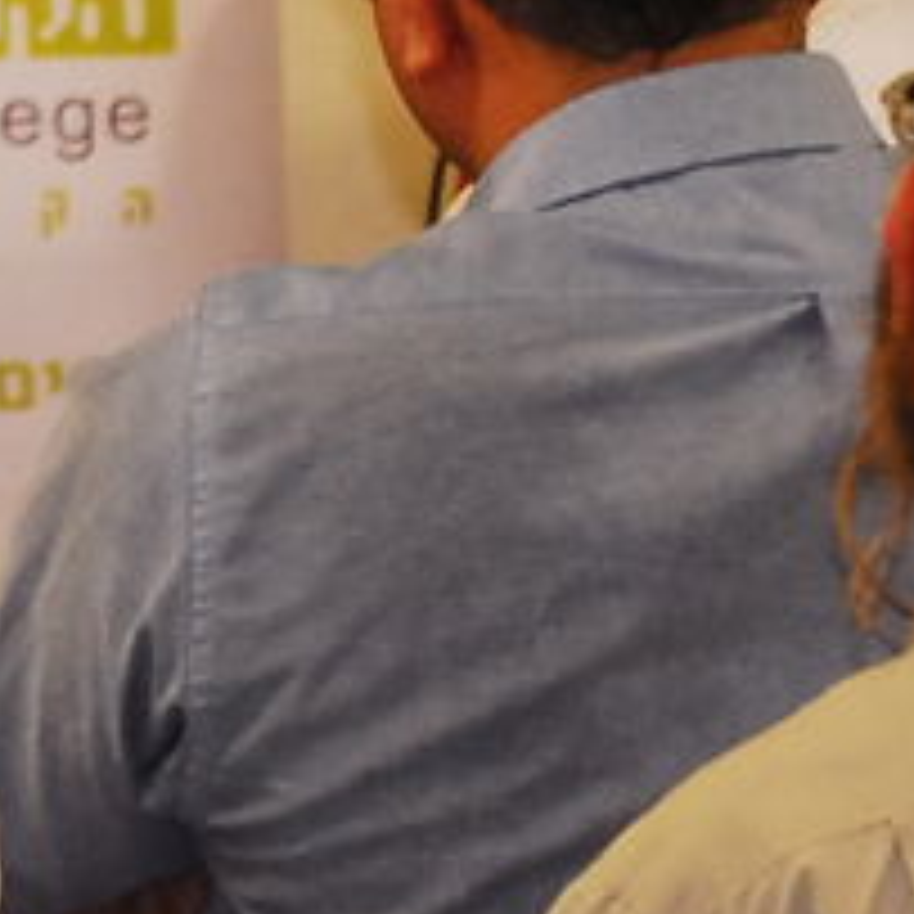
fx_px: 17356
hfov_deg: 3.0
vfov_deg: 3.0
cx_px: -891
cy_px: -520
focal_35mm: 581
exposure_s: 1/50
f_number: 5
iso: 800
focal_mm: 66
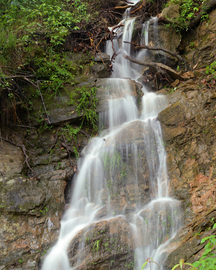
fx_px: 455
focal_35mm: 57
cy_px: 126
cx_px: 109
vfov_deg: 33.0
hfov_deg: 26.7
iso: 50
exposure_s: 1
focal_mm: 50
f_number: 11
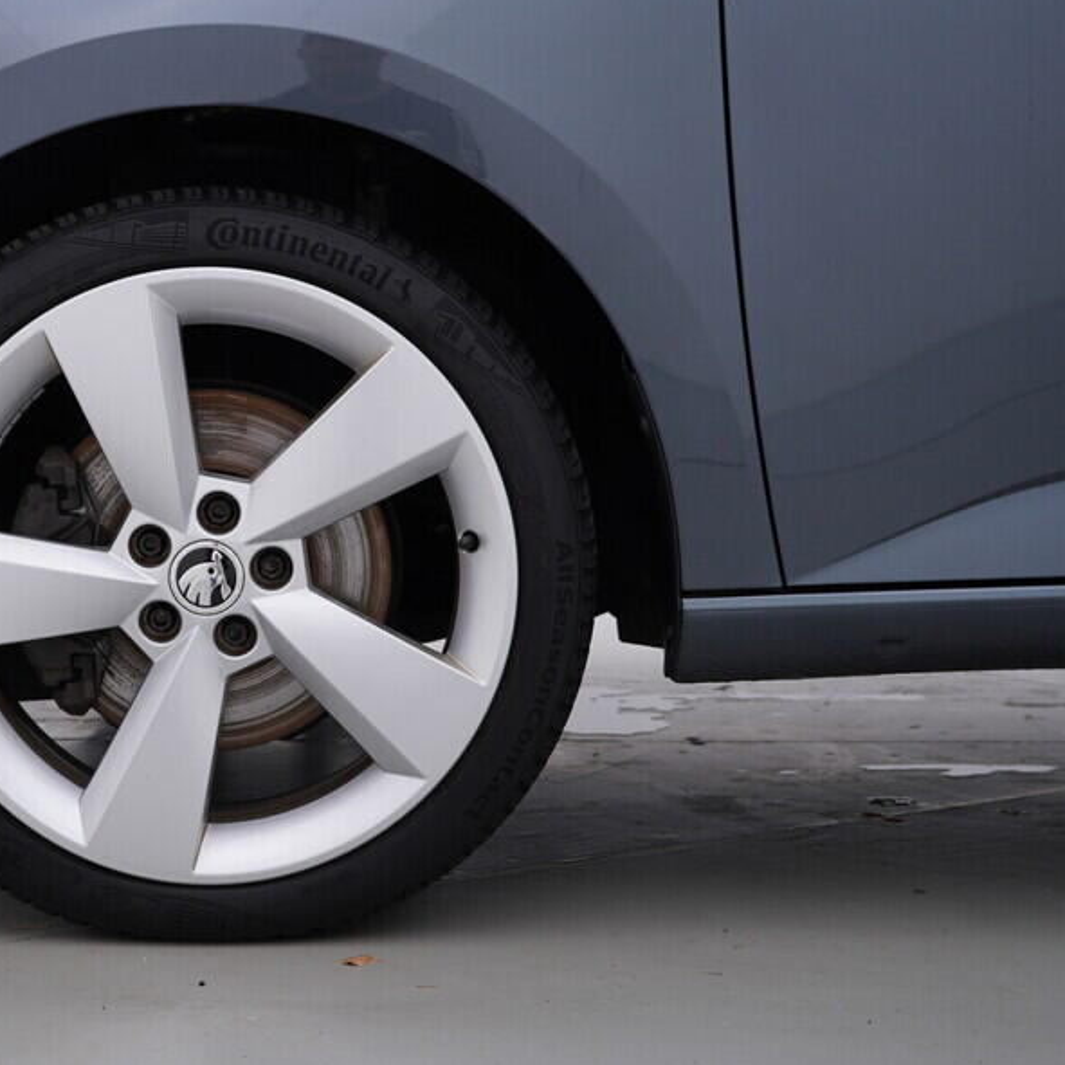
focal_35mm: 53
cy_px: 491
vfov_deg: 32.2
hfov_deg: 31.3
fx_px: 1845
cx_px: 189
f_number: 4
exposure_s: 1/80
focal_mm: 24
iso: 125
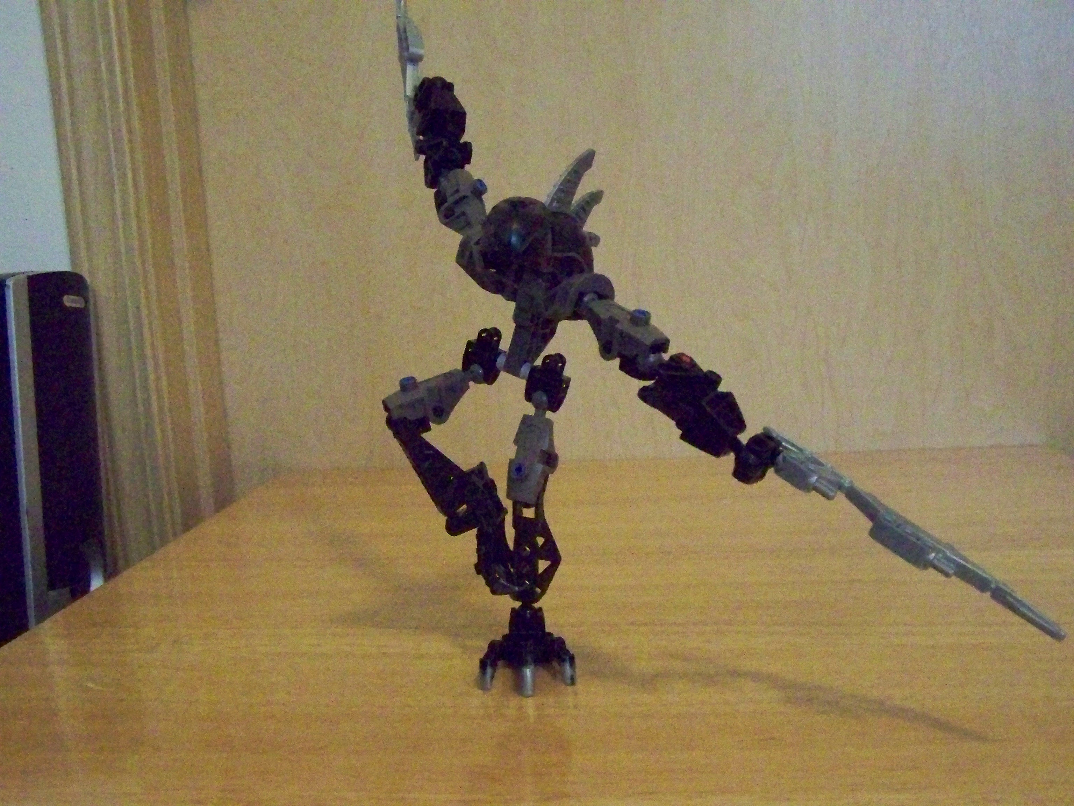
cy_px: 403
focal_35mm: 38
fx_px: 1179
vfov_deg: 37.7
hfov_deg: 49.0
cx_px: 537
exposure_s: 1/80
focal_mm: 6.3
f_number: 2.8
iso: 1600
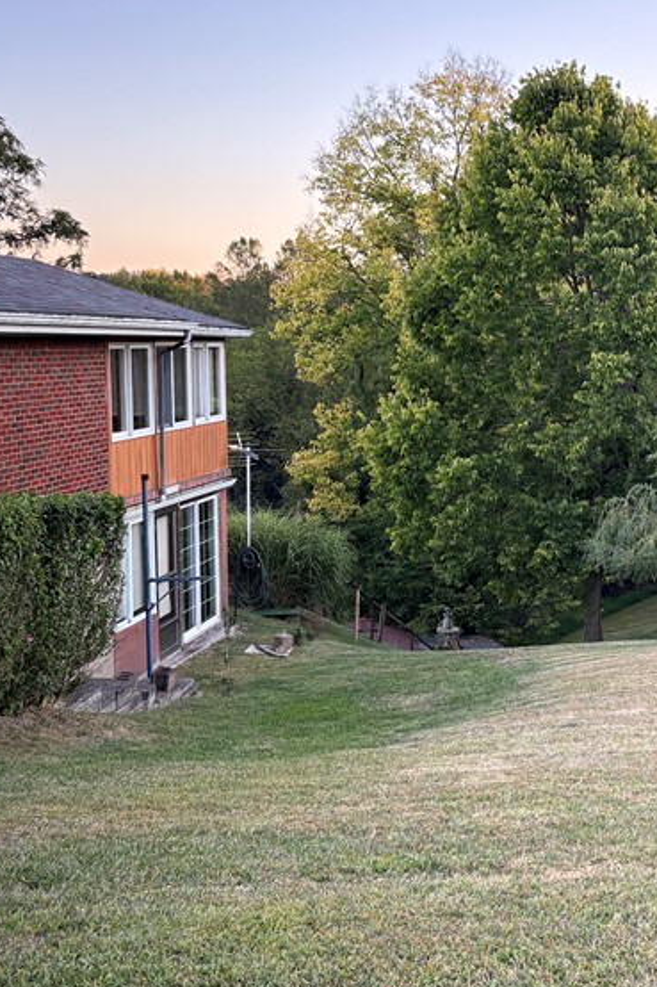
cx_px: 718
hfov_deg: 25.1
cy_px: 497
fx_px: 1369
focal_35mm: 50
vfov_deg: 39.6
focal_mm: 5.96
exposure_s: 1/172
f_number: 1.6
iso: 64
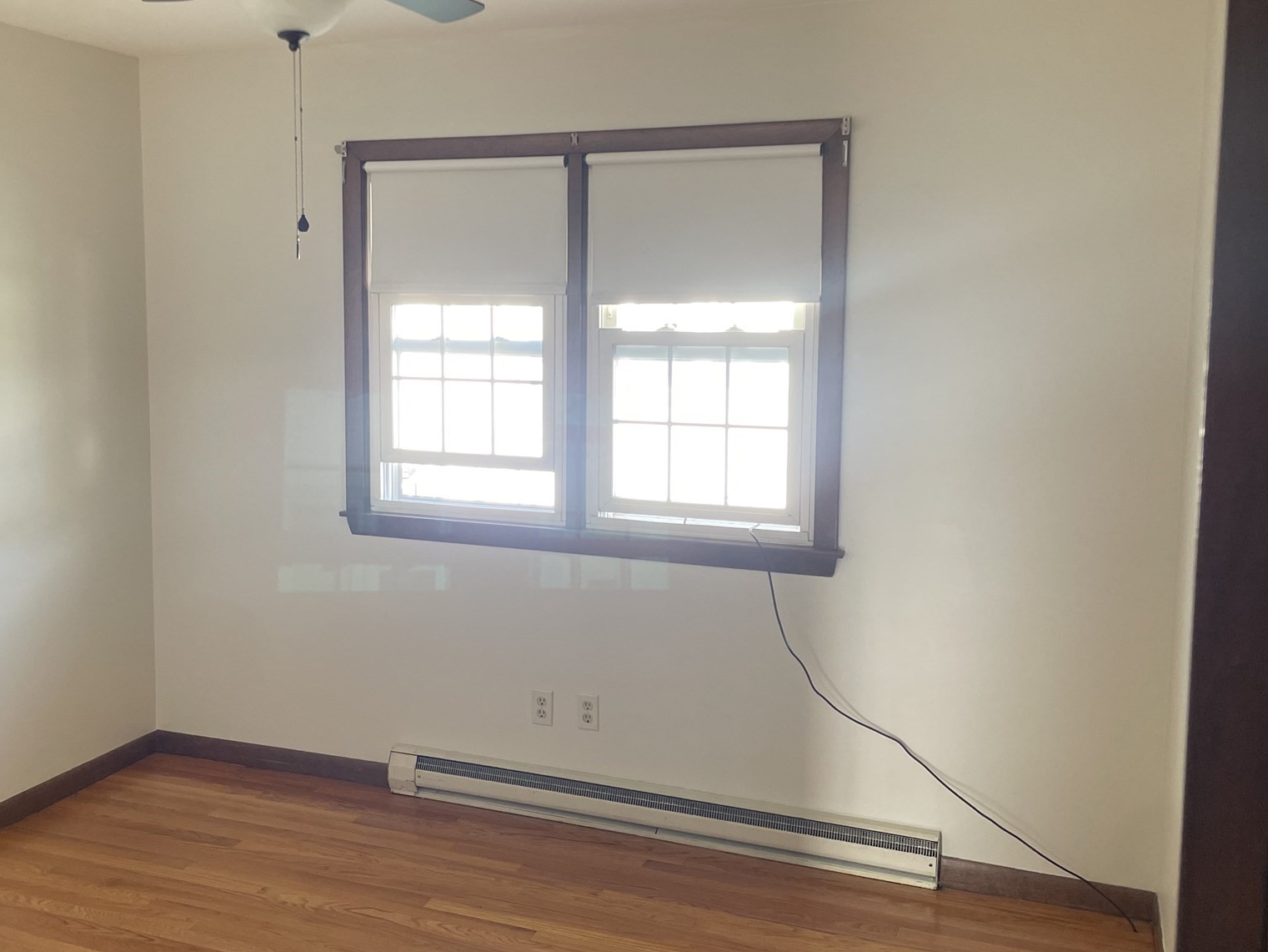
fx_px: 1282
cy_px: 452
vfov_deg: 40.7
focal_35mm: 35
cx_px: 517
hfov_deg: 52.3
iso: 125
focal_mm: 4.2
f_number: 1.6
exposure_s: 1/102
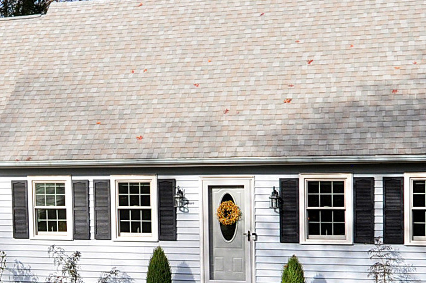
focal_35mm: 67
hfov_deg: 29.4
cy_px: 180
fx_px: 792
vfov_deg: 20.2
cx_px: 84
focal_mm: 16
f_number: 8
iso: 320
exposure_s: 1/400
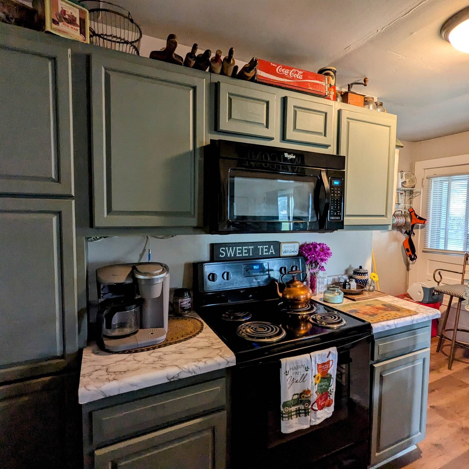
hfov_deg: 77.5
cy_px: 233
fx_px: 291
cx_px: 253
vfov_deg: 77.7
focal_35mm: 19
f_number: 2.2
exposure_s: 1/24
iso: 188
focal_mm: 2.35
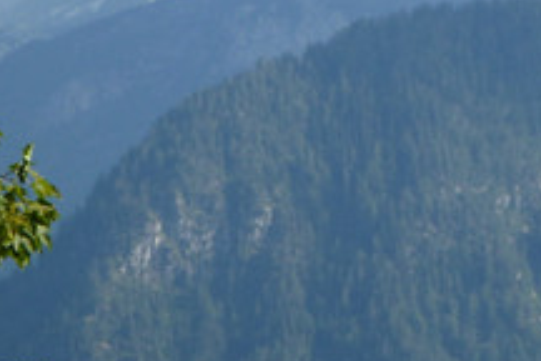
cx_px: 461
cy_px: 1
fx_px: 7829
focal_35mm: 521
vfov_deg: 2.6
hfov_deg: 4.0
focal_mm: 35.2
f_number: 5.5
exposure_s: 1/400
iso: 100
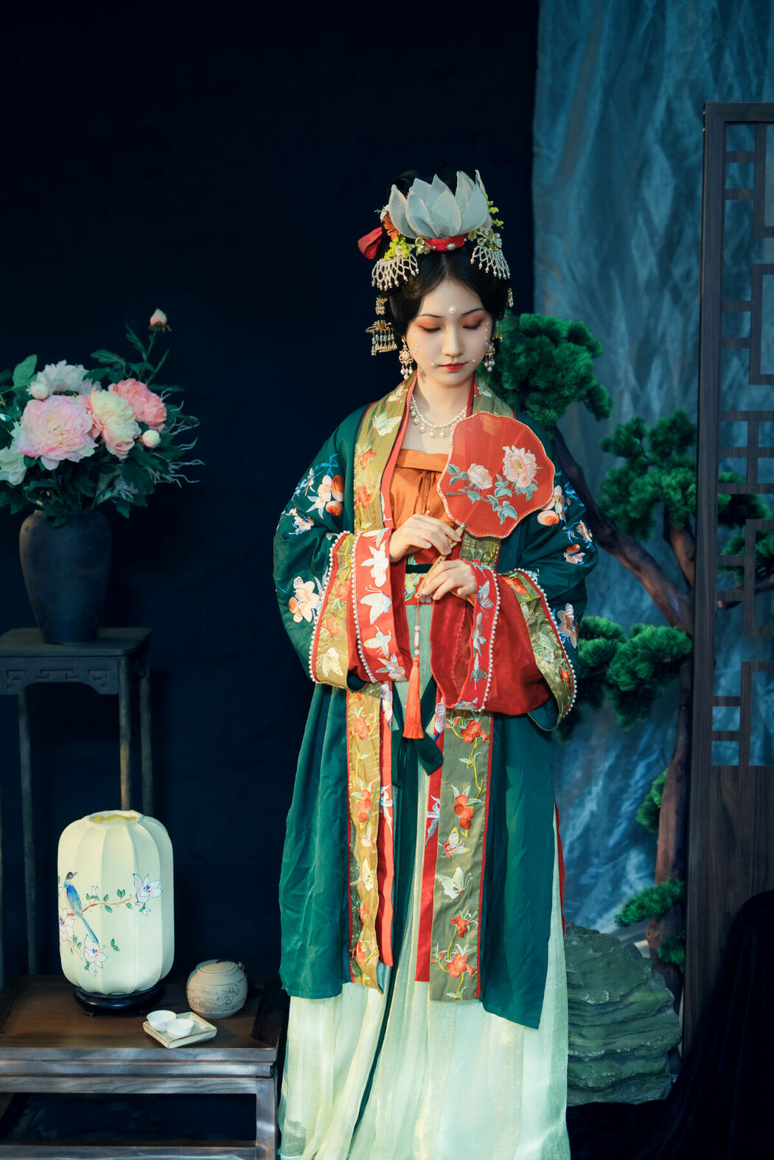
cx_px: 387
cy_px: 580
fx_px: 1612
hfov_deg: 27.0
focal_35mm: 50
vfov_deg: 39.6
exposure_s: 1/125
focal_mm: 50
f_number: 2.2
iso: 200
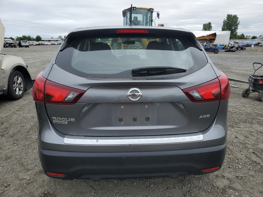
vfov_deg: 53.1
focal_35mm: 26
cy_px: 98
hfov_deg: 67.3
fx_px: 198
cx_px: 132
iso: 50
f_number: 1.5
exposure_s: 1/2500
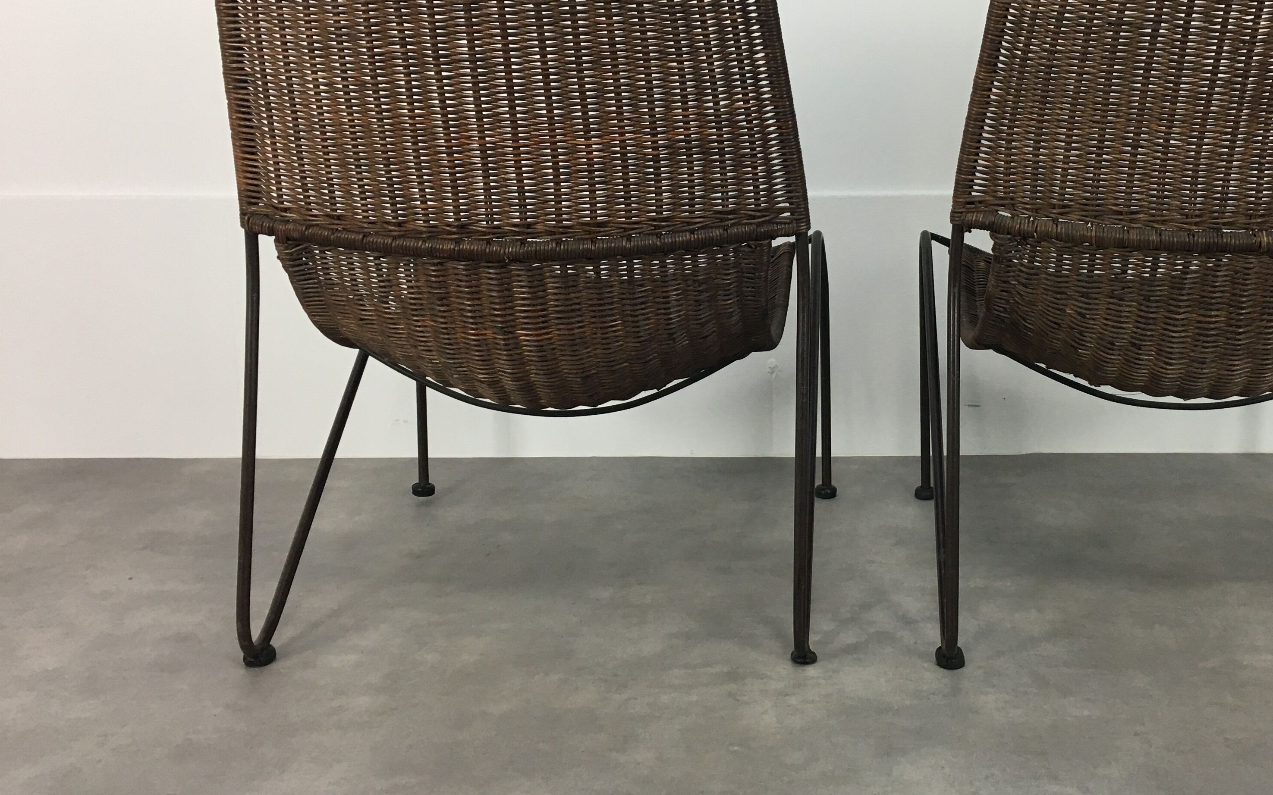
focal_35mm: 42
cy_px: 295
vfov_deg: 30.4
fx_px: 1457
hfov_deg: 46.4
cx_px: 861
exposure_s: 1/33
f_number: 2.2
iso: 50
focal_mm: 4.15
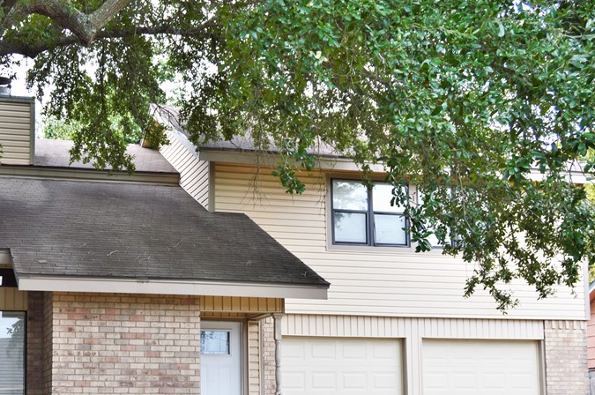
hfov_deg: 34.0
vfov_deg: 23.0
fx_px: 957
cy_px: 311
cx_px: 174
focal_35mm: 58
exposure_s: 1/100
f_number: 5.6
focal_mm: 24
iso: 100
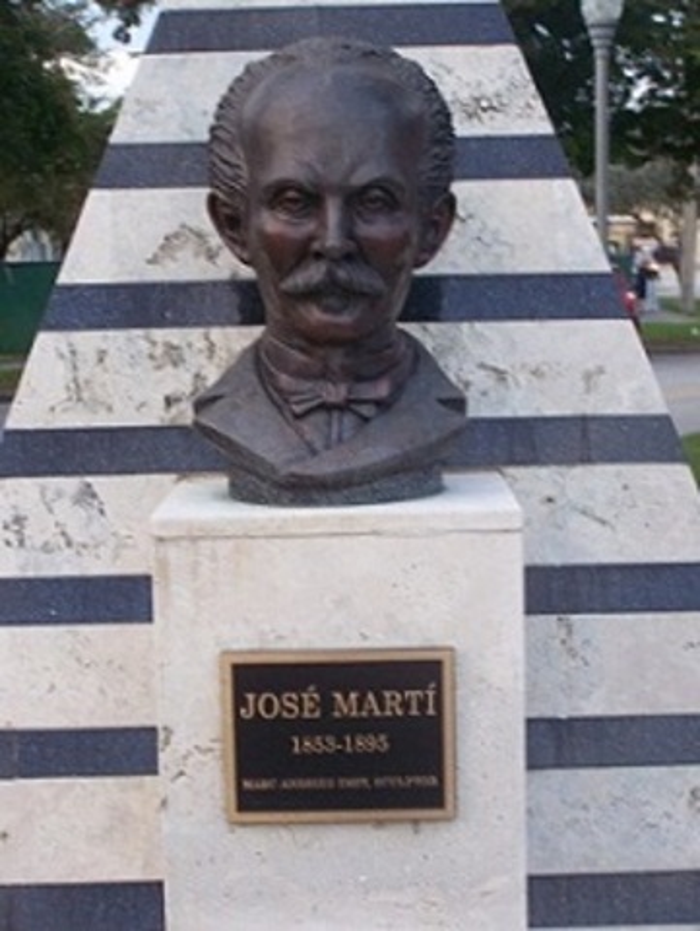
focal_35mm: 75
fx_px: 2019
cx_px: 350
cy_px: 466
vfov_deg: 26.0
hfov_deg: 19.7
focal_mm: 12.4
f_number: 3.2
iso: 80
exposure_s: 1/80
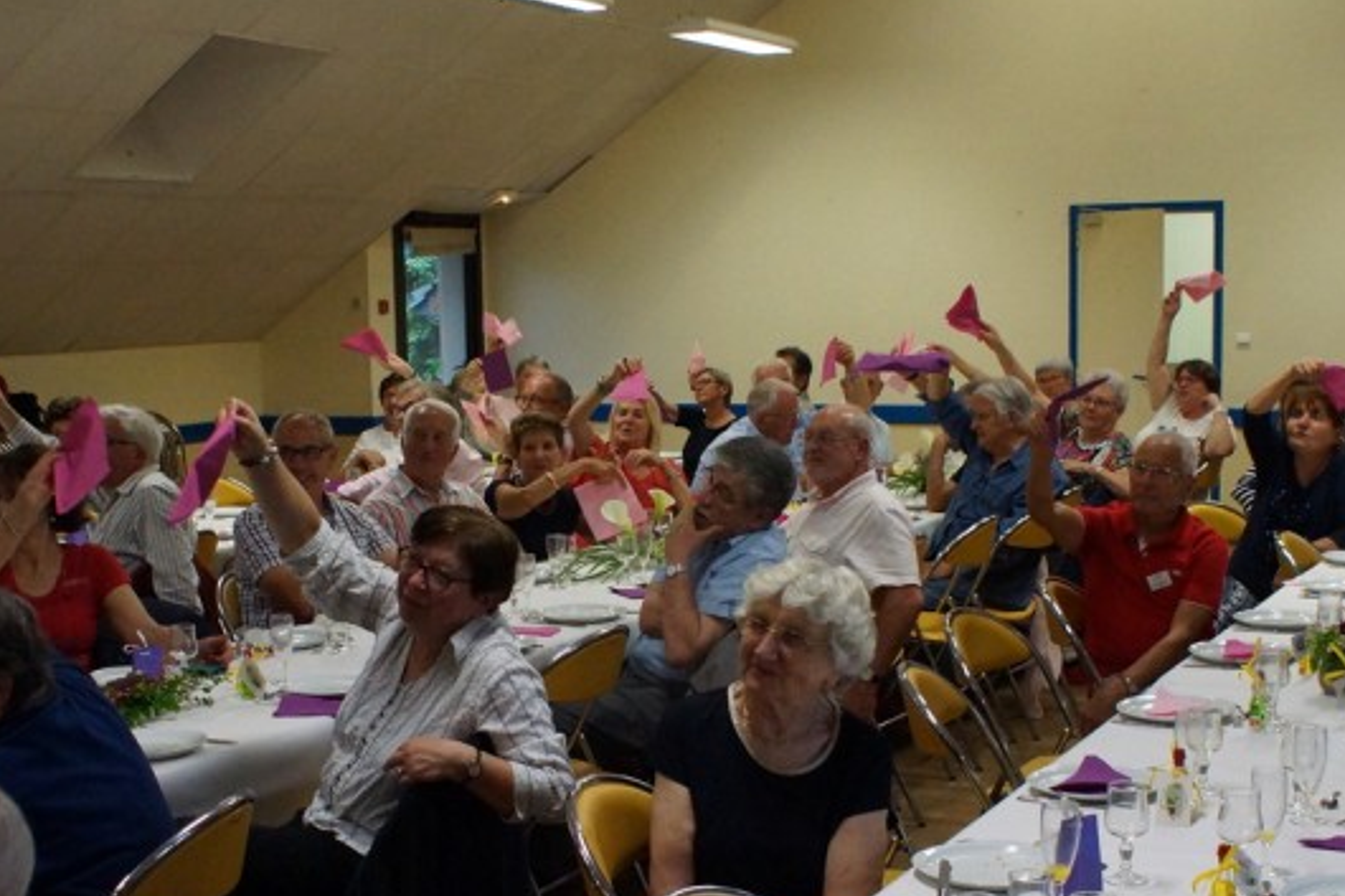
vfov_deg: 23.2
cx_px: 624
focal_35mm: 58
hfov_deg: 34.5
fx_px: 2166
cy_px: 609
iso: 1600
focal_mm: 20
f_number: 4
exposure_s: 1/160
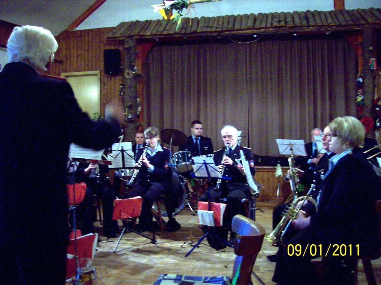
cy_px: 142
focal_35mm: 36
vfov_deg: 39.6
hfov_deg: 51.4
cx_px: 190
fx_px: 396
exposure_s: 1/8
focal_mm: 6
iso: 160
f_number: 2.7
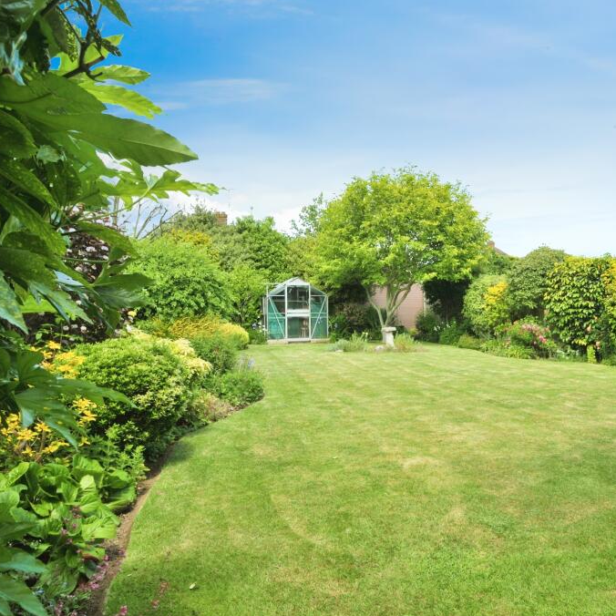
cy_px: 309
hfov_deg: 56.5
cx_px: 452
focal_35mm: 27
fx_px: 544
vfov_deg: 59.1
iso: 200
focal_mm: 14
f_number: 10
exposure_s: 1/200
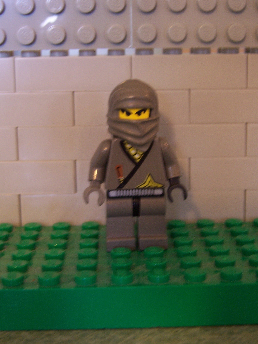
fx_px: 656
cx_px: 129
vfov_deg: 29.4
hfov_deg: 22.3
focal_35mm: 66
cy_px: 172
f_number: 4
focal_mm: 11
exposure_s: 1/8
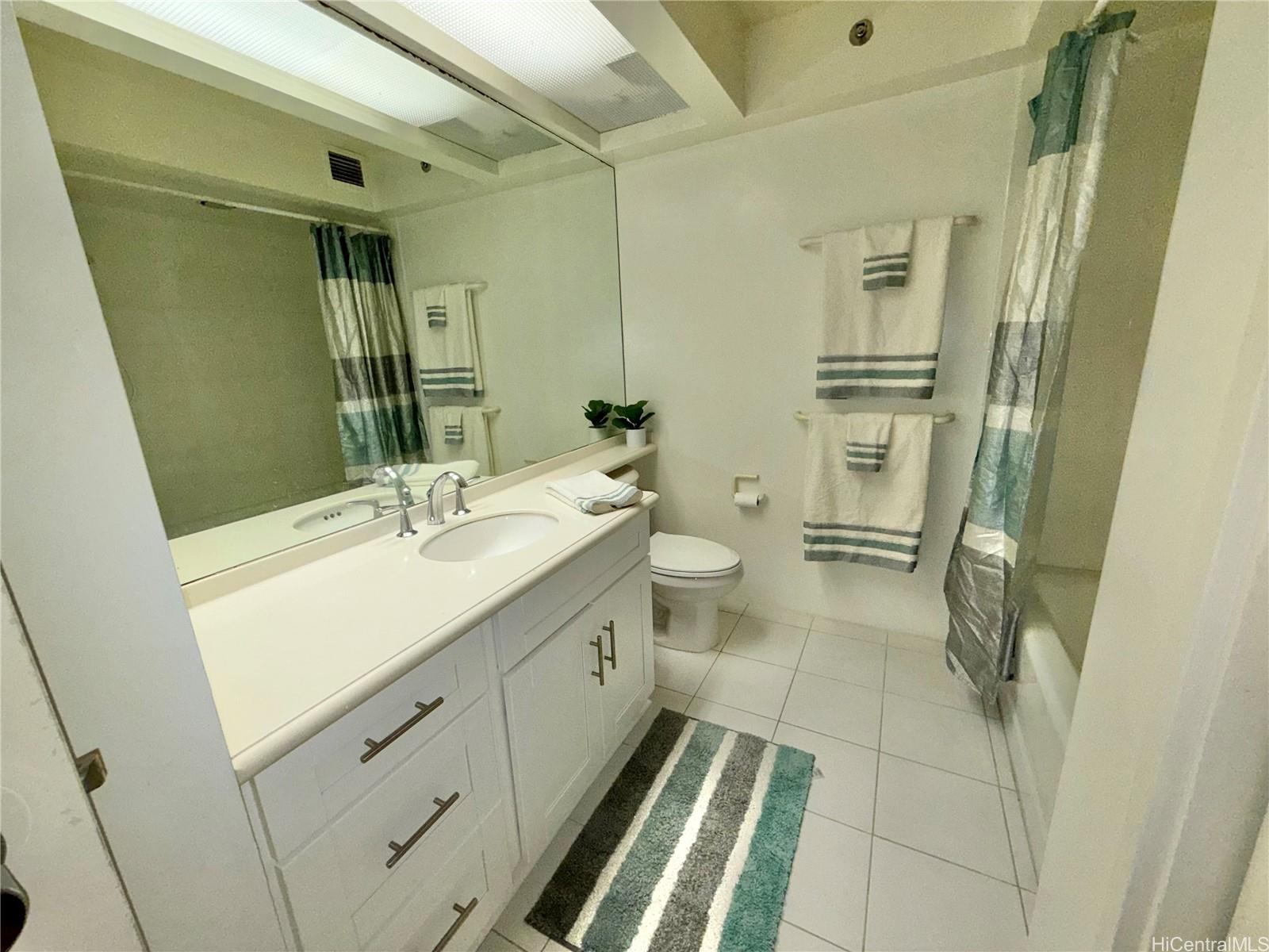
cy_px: 476
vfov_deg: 85.7
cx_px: 634
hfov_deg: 102.1
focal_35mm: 14
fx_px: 513
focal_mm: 2.22
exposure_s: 1/122
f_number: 2.2
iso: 80
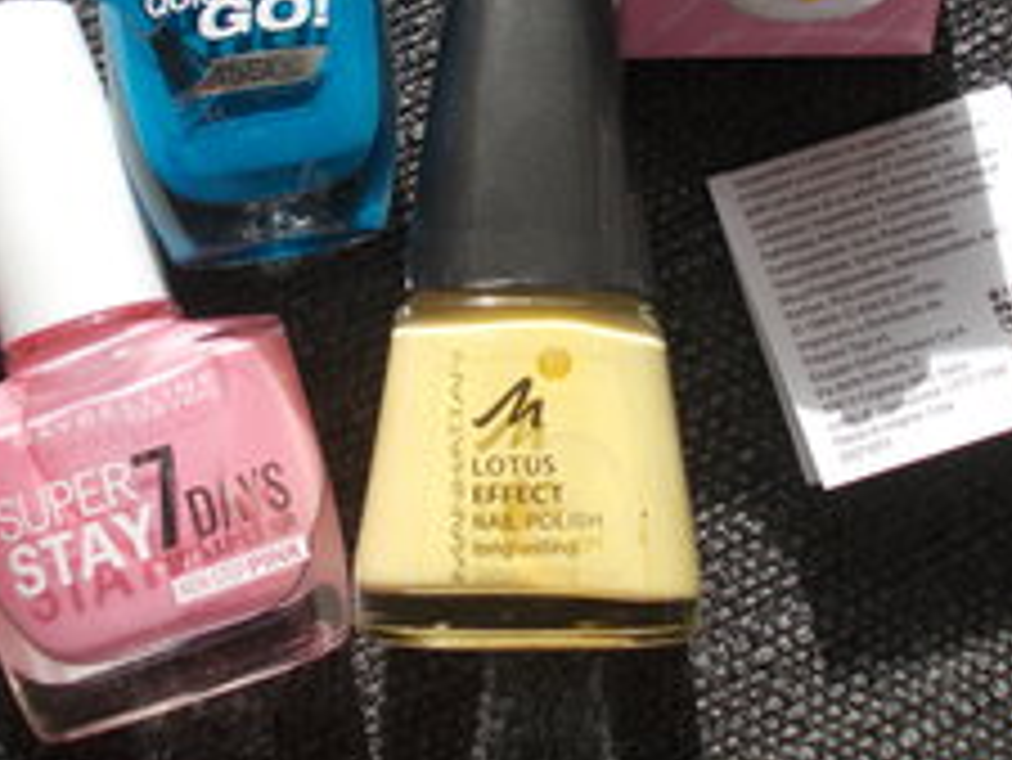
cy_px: 198
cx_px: 499
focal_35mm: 48
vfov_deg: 29.8
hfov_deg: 39.6
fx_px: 1404
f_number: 5.4
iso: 80
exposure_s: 1/125
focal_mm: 4
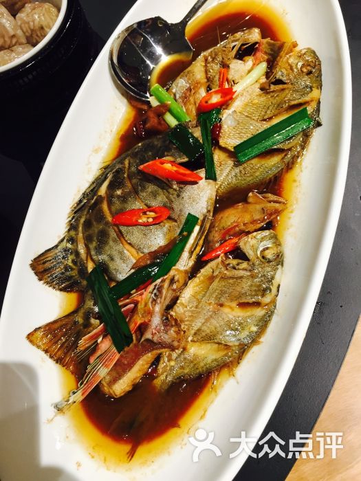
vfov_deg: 61.7
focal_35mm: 29
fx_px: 403
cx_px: 180
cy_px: 240
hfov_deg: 48.2
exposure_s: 1/33
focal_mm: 4.15
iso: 125
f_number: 2.2
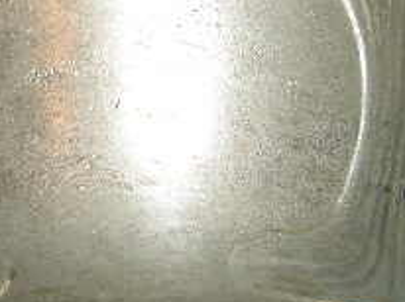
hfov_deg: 17.0
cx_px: 92
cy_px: -33
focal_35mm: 115
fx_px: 1344
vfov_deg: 12.6
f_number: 8
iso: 64
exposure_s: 1/60
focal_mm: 7.9
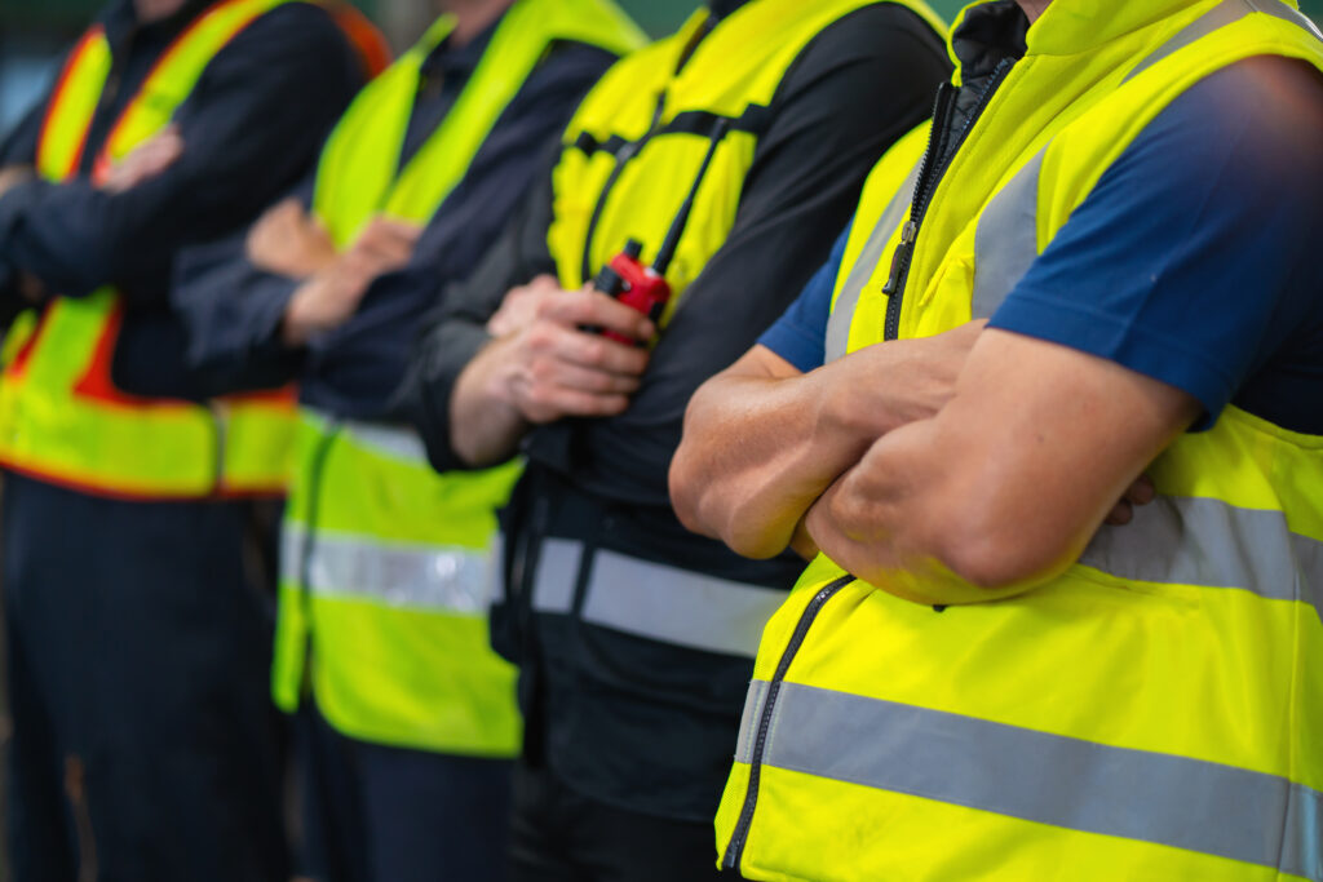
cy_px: 441
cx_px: 662
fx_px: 3124
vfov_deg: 16.1
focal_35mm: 85
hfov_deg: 23.9
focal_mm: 85
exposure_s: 1/200
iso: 250
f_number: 2
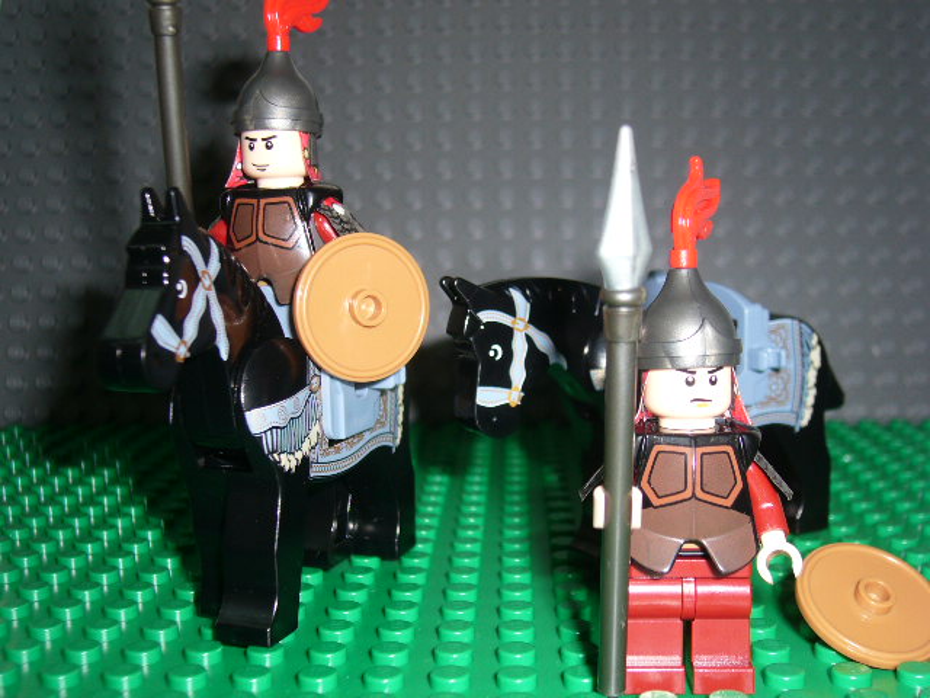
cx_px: 465
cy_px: 349
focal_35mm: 45
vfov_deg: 32.2
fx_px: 1209
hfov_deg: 42.1
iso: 80
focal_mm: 7.5
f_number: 3.2
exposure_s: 1/60
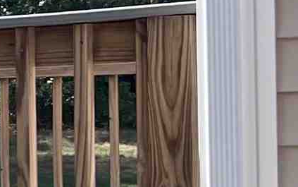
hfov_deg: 8.8
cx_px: -574
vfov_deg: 6.6
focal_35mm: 200
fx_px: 1625
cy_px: 161
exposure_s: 1/1412
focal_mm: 5.7
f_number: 1.5
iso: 50
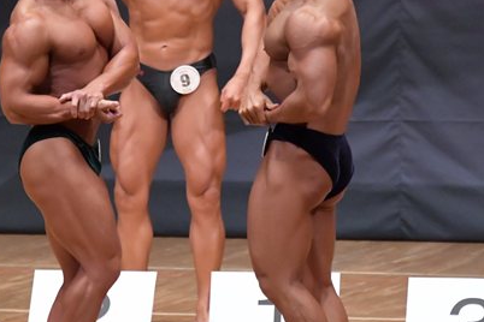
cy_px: 145
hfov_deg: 3.8
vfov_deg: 2.5
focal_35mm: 549
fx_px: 7380
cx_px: 164
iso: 8000
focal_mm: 190
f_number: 5.6
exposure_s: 1/400
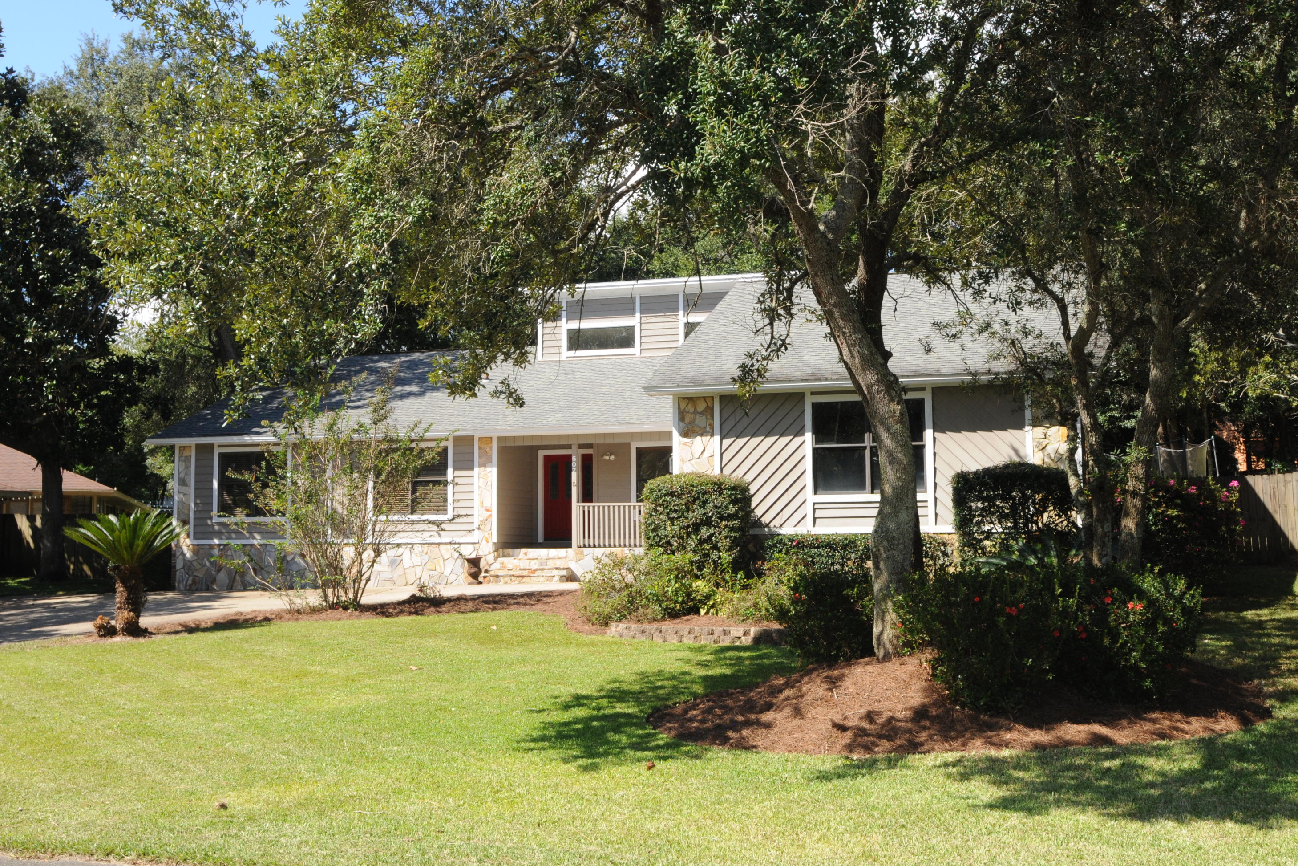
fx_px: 1389
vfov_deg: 34.6
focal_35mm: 39
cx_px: 635
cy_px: 434
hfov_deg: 50.1
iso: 400
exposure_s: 1/250
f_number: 10
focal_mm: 25
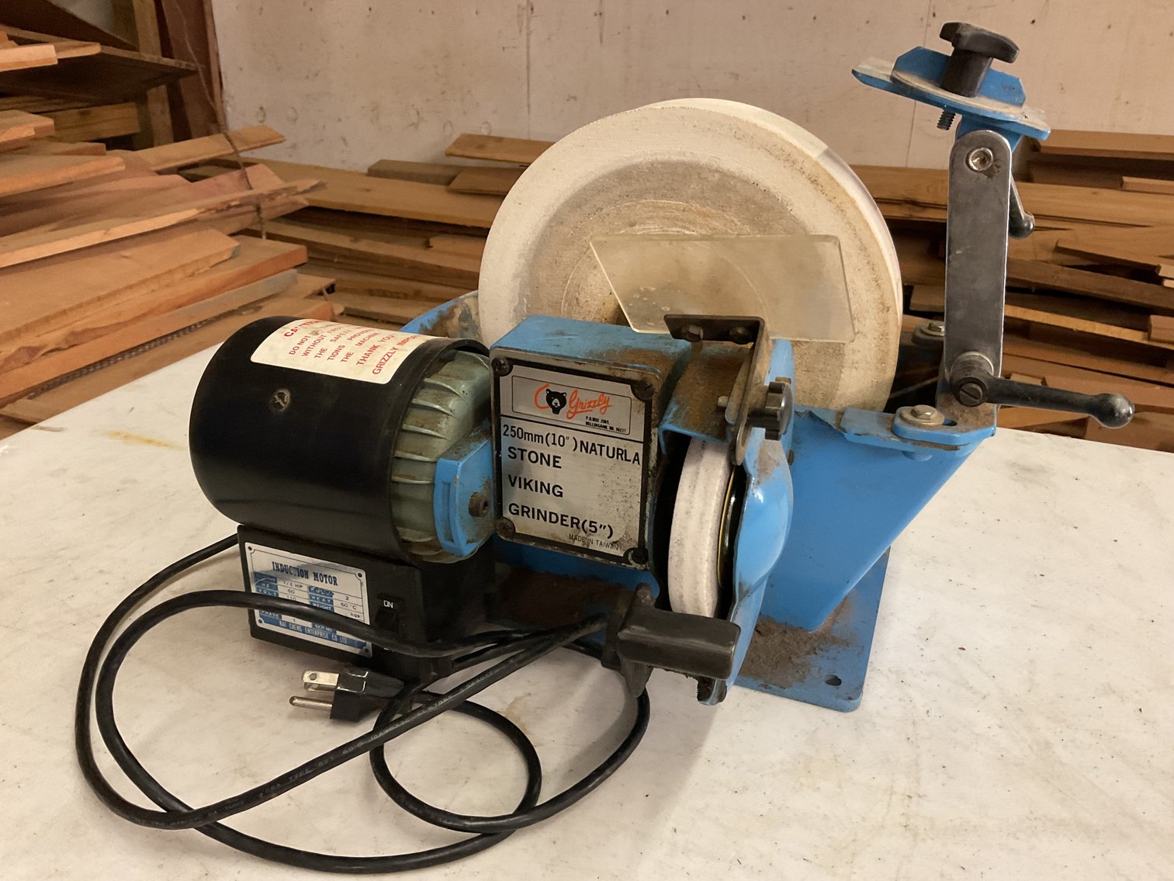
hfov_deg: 61.7
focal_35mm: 29
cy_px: 440
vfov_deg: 48.2
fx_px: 984
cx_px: 587
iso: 200
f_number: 1.8
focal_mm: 3
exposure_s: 1/40
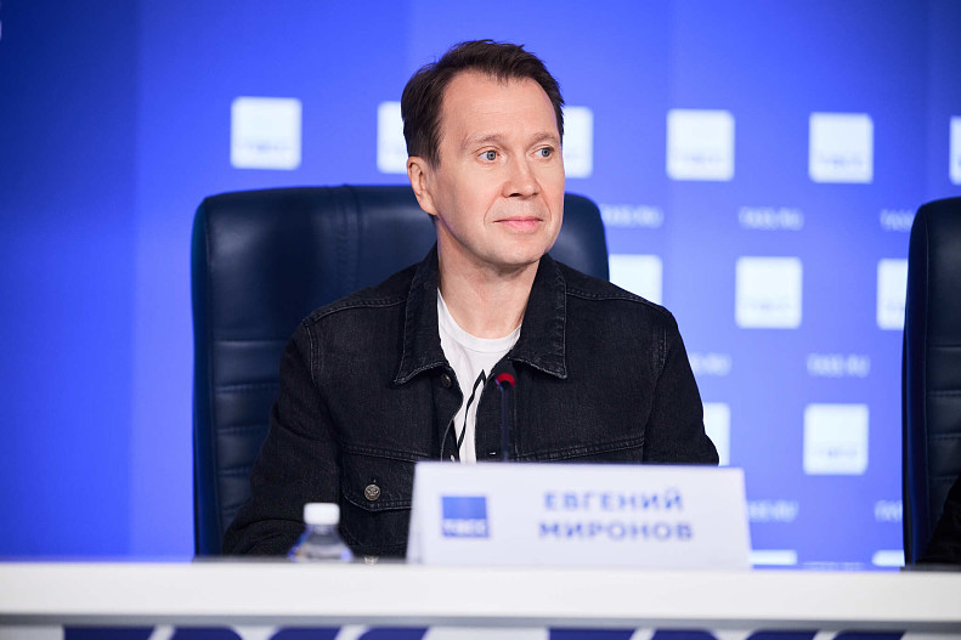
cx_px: 480
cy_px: 320
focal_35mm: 150
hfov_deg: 13.7
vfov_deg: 9.1
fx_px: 4003
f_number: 2.8
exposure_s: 1/320
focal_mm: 150
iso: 1250
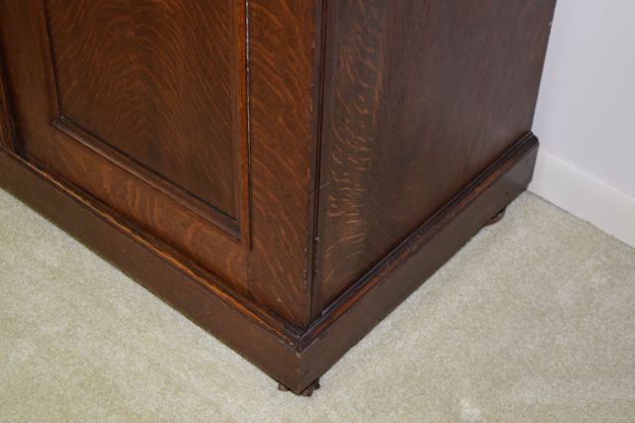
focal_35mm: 69
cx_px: 318
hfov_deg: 29.2
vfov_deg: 19.7
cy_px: 212
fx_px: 1217
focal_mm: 46
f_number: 5.6
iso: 800
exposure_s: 1/125
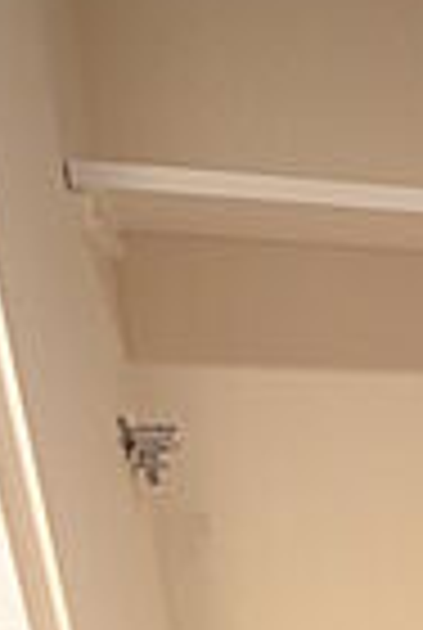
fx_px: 719
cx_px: 477
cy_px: 729
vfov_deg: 37.6
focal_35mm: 41
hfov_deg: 29.3
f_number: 4.5
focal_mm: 8
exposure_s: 1/15
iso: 800
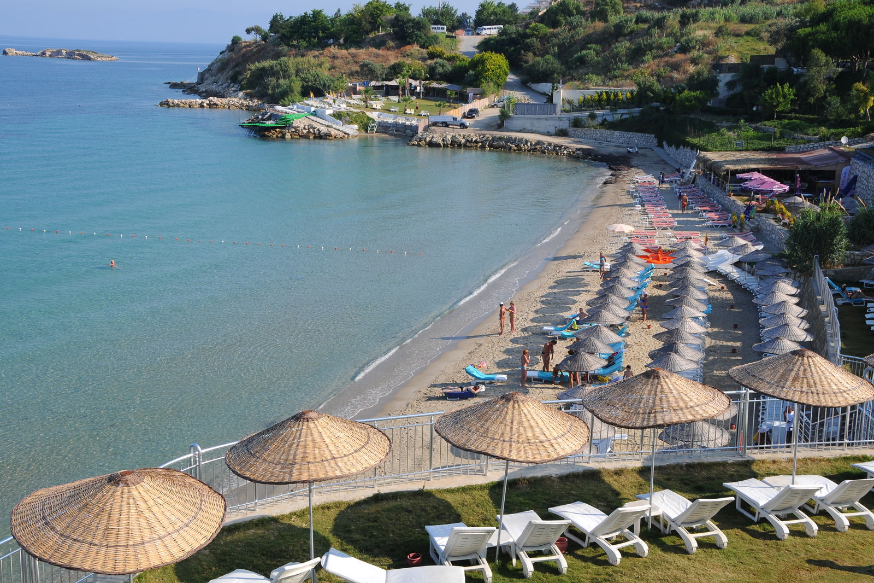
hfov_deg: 46.4
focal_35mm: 42
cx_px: 437
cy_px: 292
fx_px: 1019
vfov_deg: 31.9
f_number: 11
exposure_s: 1/125
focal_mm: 28
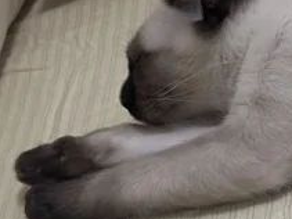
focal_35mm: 164
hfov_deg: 11.1
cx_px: 552
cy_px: 55
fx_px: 1383
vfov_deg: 9.0
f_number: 1.78
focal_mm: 6.86
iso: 160
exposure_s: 1/50
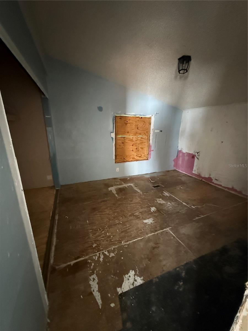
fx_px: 134
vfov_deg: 102.1
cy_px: 166
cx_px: 124
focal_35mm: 14
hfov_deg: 85.7
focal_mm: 2.22
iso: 1600
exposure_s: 1/36
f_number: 2.2
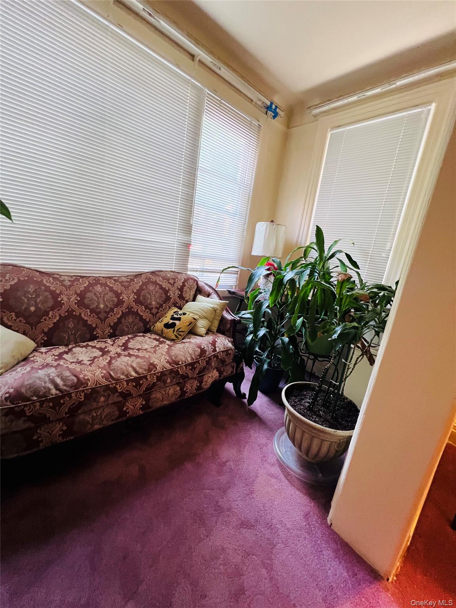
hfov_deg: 89.9
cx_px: 228
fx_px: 228
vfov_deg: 106.2
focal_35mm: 13
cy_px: 304
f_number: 1.8
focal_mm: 1.57
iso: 320
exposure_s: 1/60
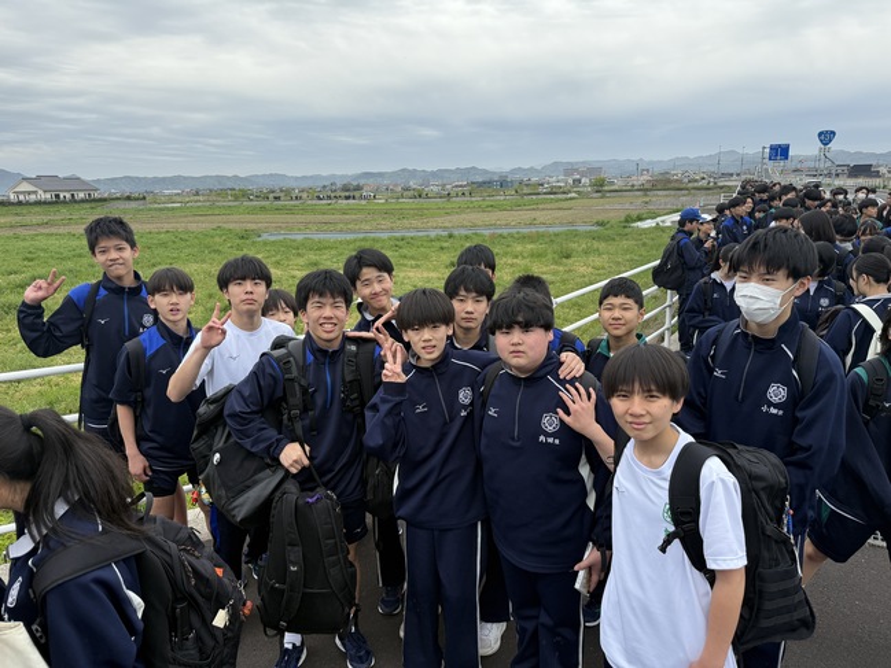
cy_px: 334
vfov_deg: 56.8
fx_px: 618
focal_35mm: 24
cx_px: 446
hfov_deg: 71.6
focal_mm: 6.76
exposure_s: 1/2525
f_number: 1.78
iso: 100
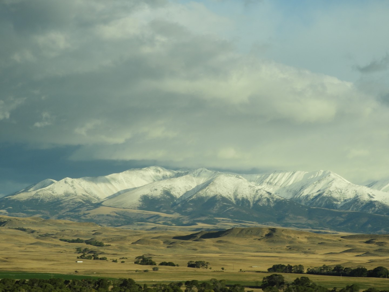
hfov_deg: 14.6
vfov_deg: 11.0
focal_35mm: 135
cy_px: 146
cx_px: 194
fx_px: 1517
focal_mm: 24.2
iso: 100
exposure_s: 1/400
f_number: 5
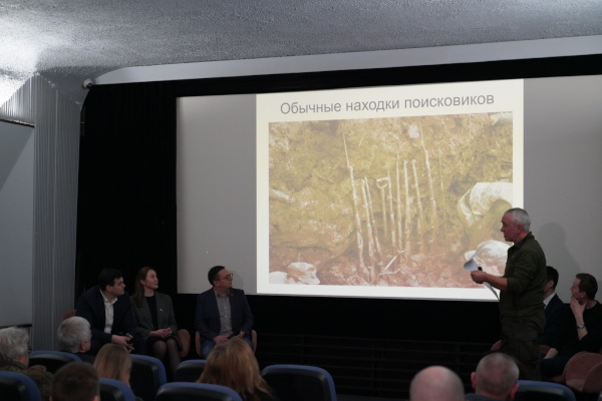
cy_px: 200
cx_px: 301
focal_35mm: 57
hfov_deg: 35.1
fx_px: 953
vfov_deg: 23.8
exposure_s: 1/160
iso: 5000
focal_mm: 57
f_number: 4
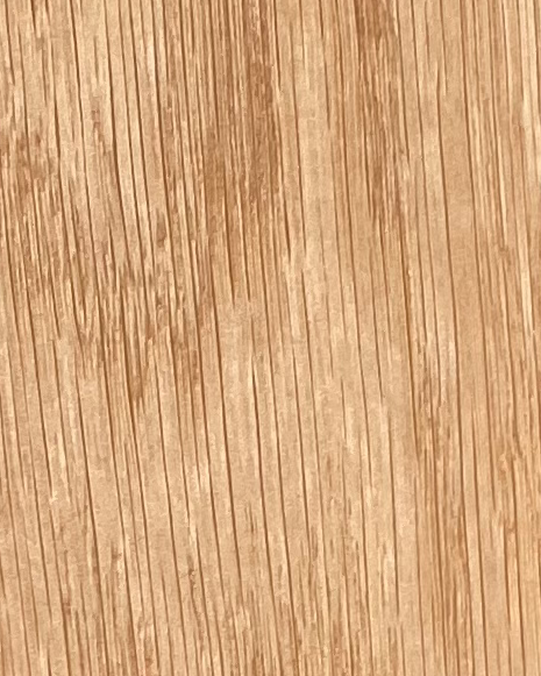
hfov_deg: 8.7
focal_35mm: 176
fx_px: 3522
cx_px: 592
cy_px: 1087
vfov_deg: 10.5
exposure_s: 1/122
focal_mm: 4.25
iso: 80
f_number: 1.8
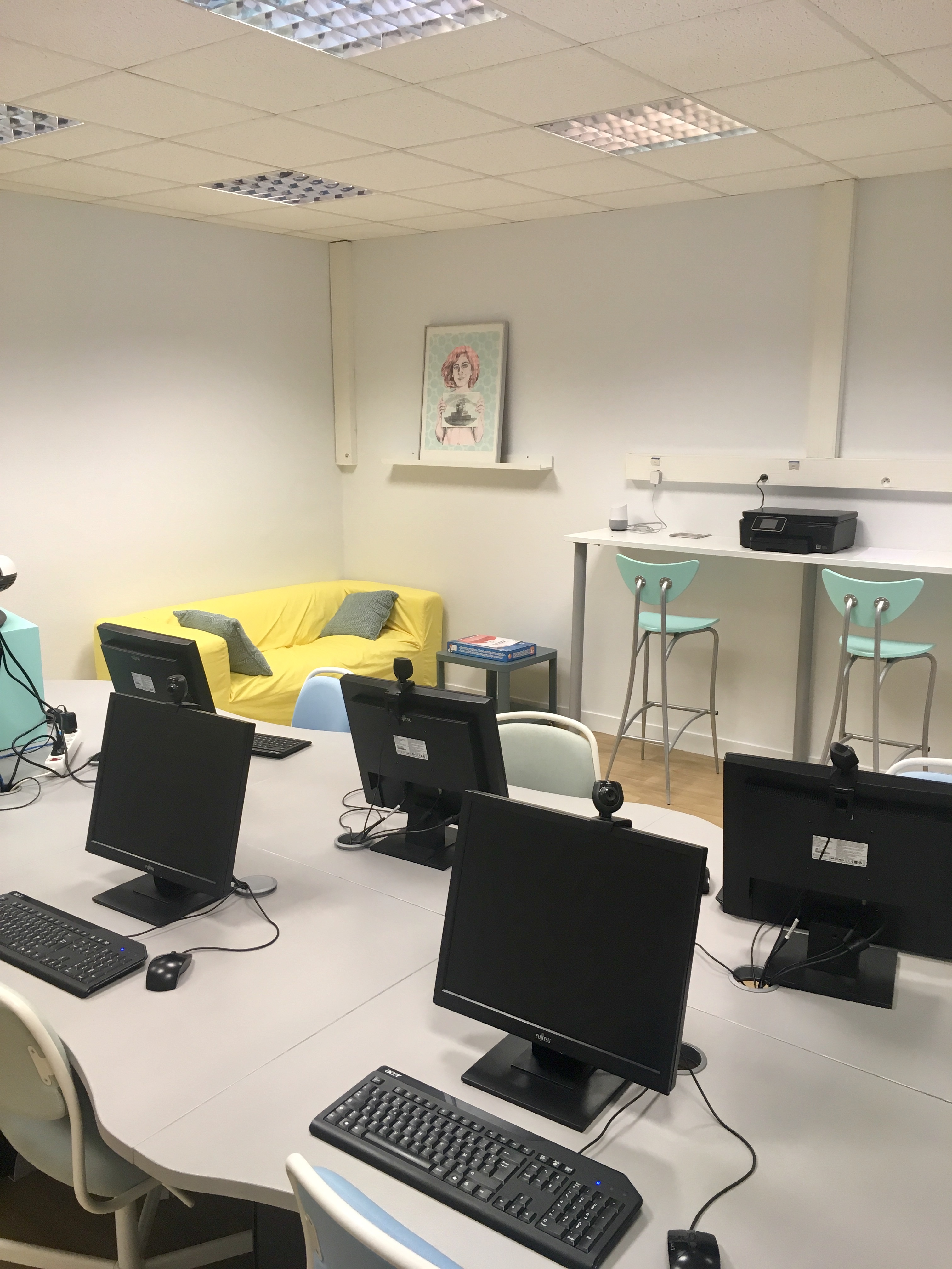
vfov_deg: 61.7
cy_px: 634
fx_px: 1063
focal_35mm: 29
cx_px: 476
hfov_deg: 48.2
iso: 64
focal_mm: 4.15
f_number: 2.2
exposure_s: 1/33
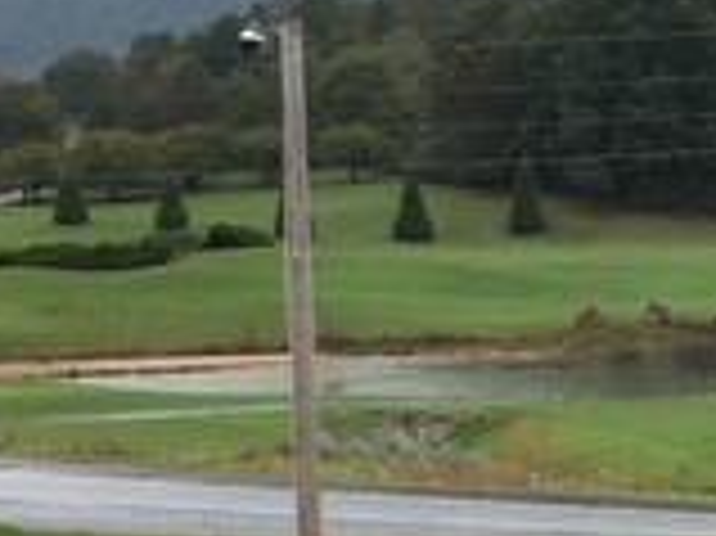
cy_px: 329
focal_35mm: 117
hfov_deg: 16.3
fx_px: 2418
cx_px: 815
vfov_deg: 12.6
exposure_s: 1/651
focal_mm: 4.15
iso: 25
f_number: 2.2
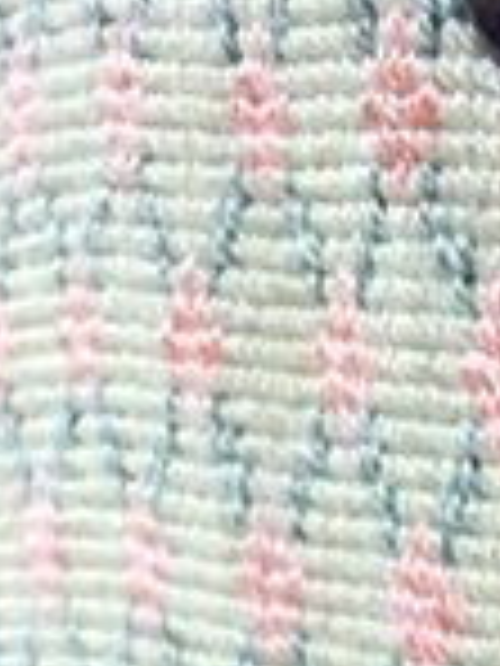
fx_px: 3467
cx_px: 1527
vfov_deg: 8.4
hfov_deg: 7.3
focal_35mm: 180
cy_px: 2286
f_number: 1.8
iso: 80
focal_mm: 5.4
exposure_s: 1/100
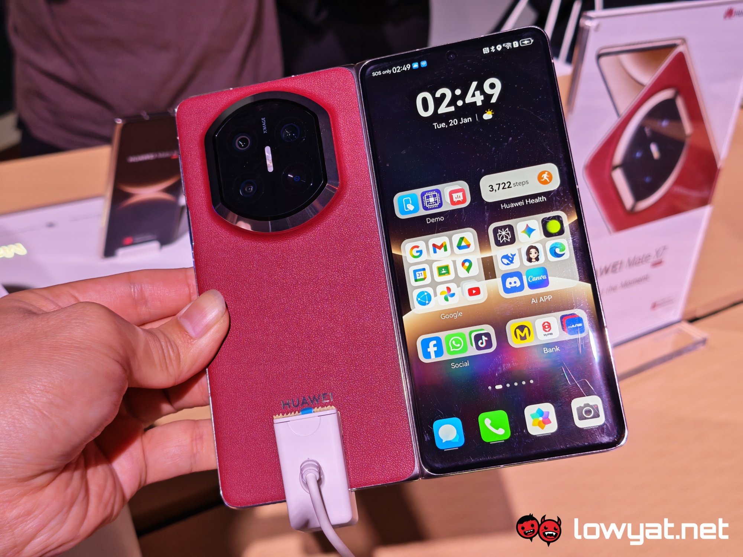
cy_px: 278
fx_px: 987
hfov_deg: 41.2
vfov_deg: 31.5
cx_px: 372
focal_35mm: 46
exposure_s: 1/100
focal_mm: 5.4
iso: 50
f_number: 1.6
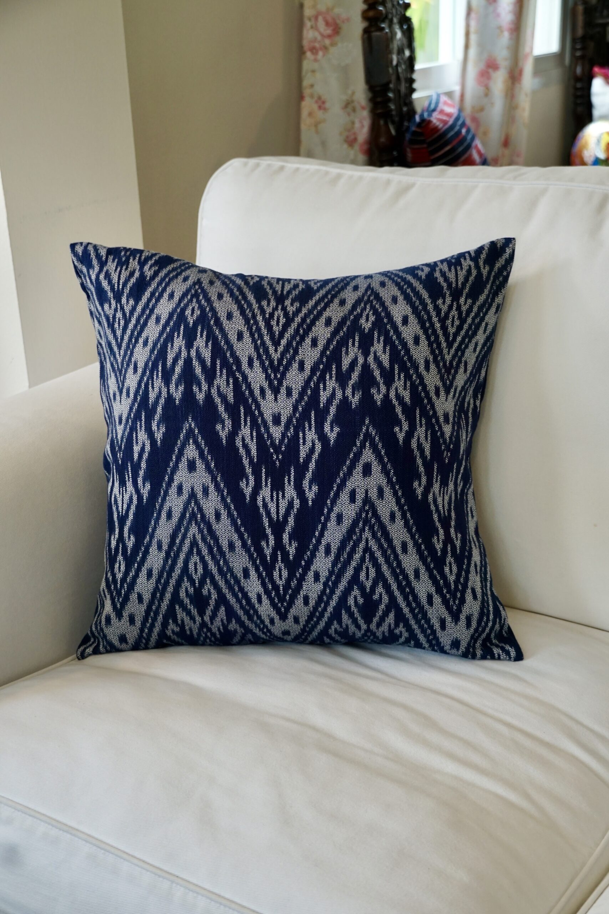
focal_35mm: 46
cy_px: 457
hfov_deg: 28.9
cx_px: 304
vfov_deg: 42.3
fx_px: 1180
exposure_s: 1/160
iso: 500
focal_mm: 31
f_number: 4.5
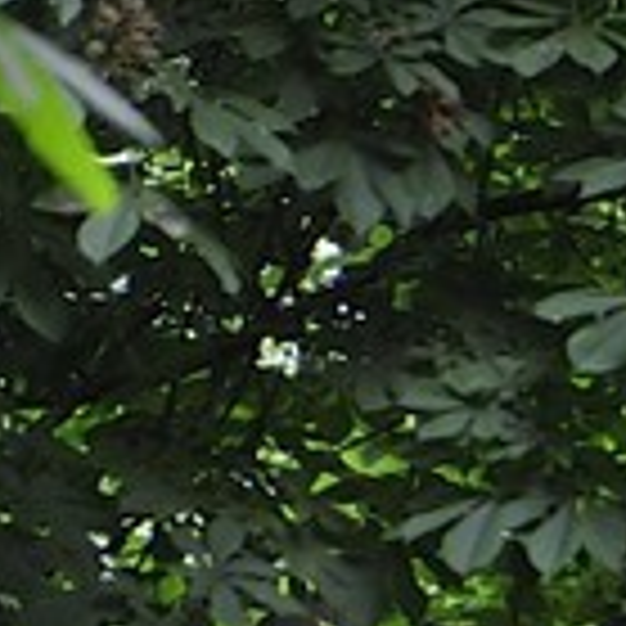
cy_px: 694
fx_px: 14015
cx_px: 3130
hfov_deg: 2.5
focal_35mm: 685
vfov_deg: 2.6
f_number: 2.8
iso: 200
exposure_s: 1/160
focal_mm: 70
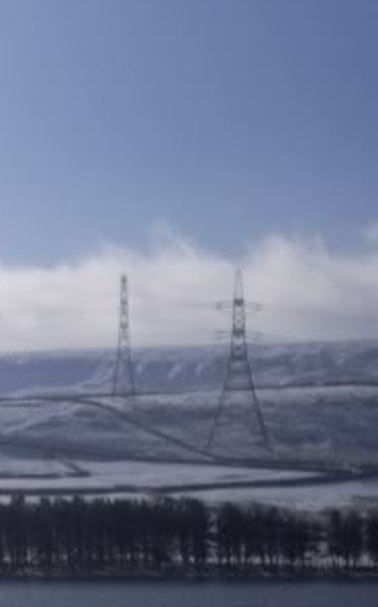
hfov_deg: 8.9
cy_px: 576
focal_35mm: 139
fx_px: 2297
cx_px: -358
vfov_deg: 14.8
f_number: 8
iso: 64
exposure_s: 1/800
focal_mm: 7.9
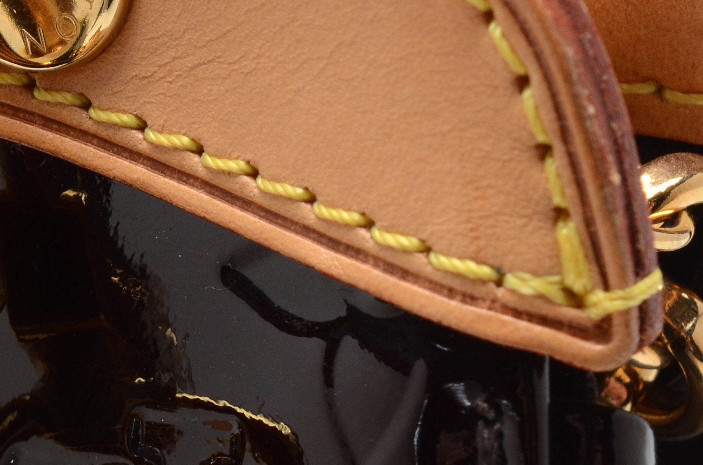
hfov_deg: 8.7
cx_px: -157
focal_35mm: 235
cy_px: 274
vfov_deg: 5.8
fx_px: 4588
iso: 400
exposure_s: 1/125
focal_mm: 55
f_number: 14
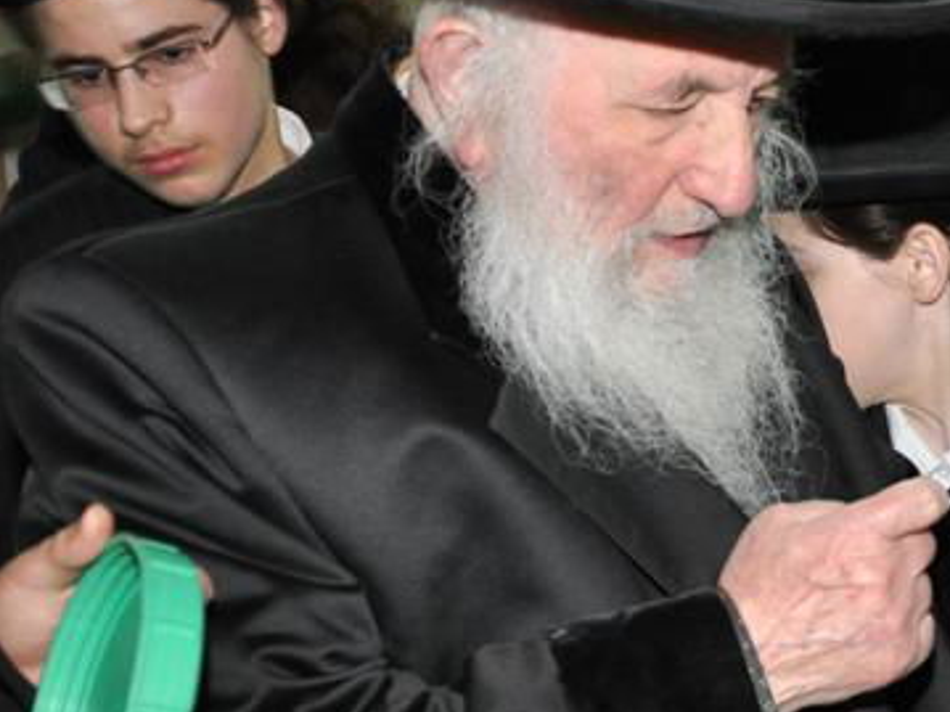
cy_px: 482
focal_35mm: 74
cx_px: 1310
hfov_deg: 22.8
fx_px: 2030
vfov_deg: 19.8
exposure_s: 1/60
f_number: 4
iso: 800
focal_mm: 18
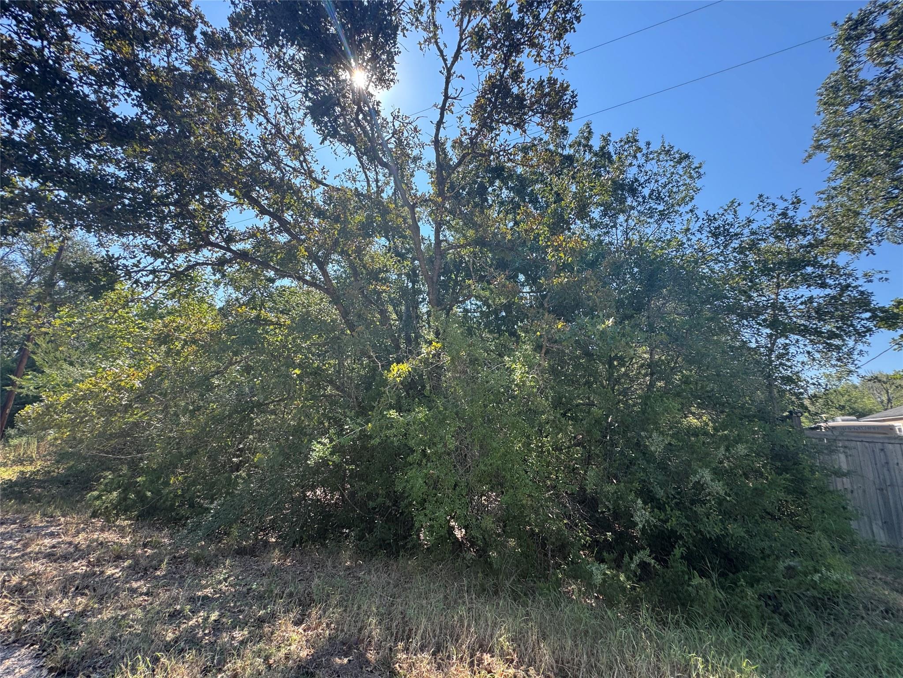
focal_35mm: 14
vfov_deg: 85.7
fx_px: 365
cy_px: 339
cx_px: 452
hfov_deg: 102.1
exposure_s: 1/318
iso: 40
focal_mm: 2.22
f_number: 2.2
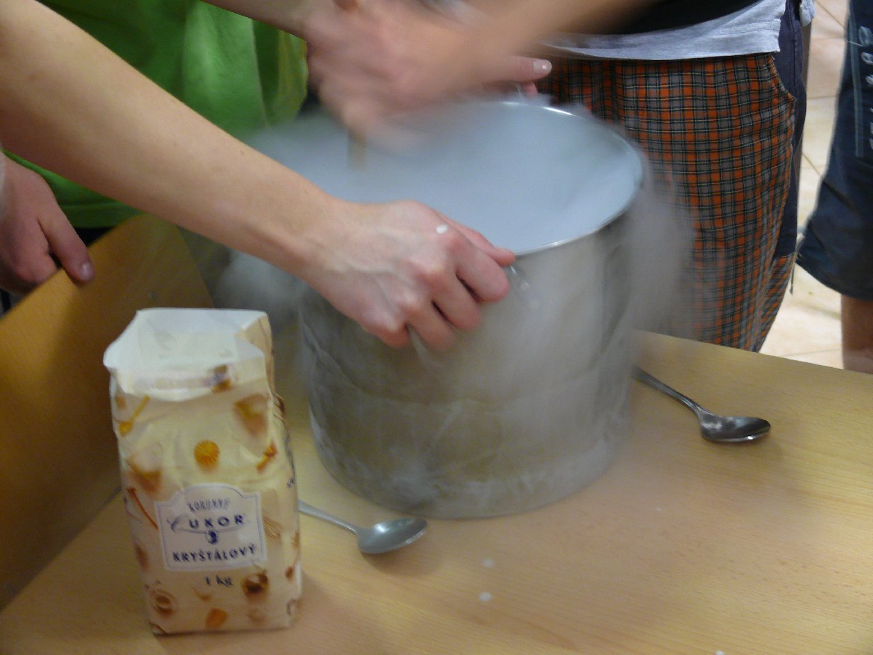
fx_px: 1538
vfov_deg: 24.0
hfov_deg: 31.7
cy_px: 328
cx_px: 436
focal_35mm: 61
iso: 200
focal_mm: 12.9
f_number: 3.2
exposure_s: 1/5
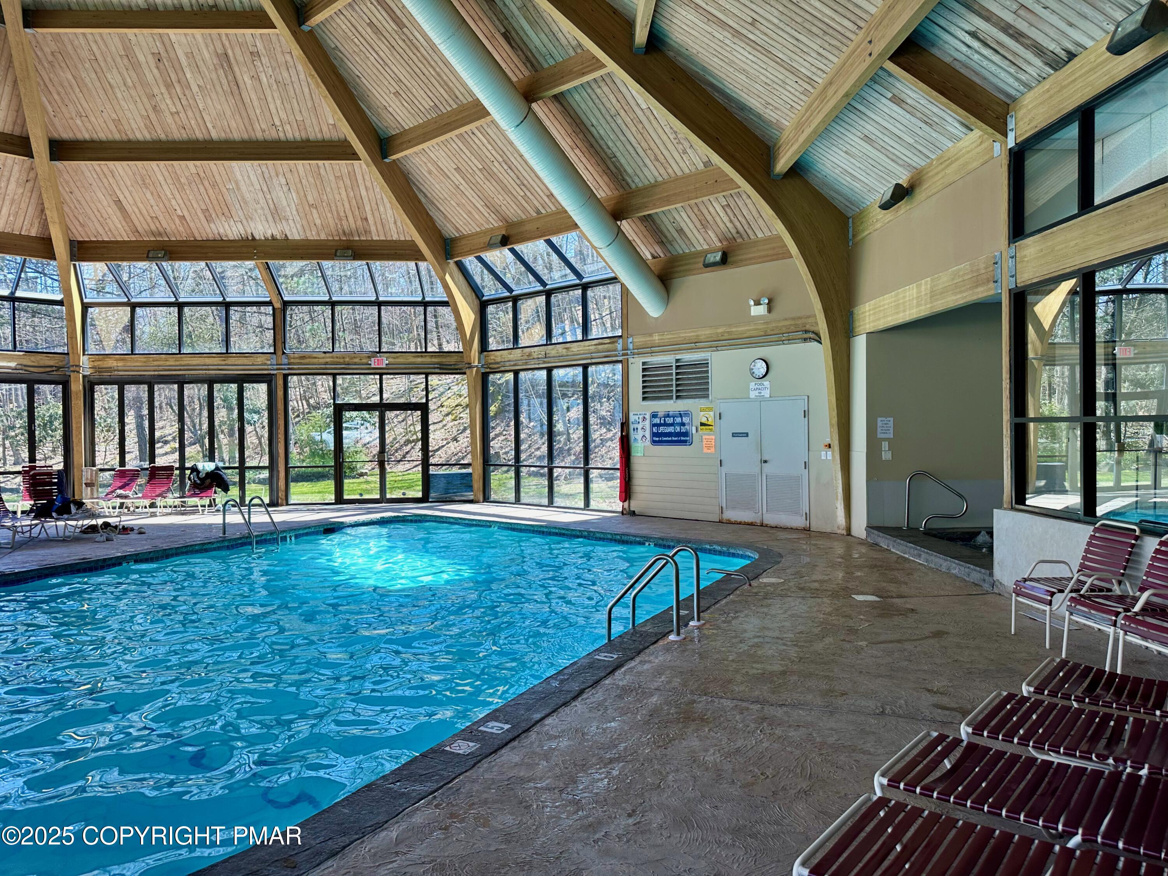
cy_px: 438
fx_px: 810
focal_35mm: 24
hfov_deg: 71.6
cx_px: 584
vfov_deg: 56.8
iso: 64
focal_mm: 6.86
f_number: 1.78
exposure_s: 1/153
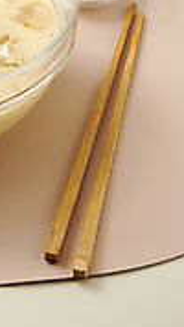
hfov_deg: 7.3
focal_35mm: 165
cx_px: -54
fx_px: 1433
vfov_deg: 12.8
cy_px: -29
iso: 64
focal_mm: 70
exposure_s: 1/125
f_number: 5.6
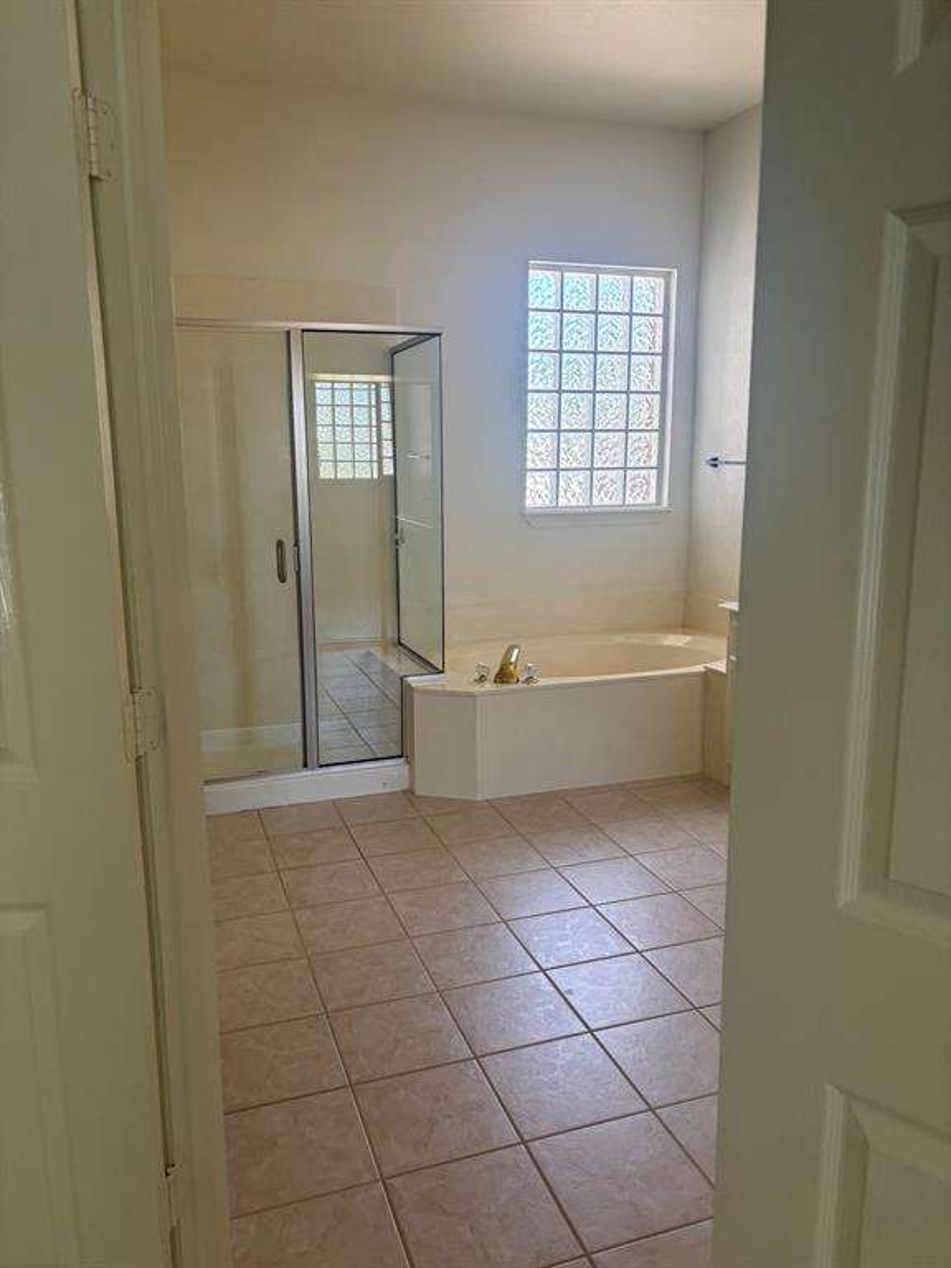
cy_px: 634
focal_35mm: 26
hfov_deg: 53.1
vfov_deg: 67.3
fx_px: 952
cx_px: 476
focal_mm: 5.96
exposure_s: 1/121
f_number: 1.6
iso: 125
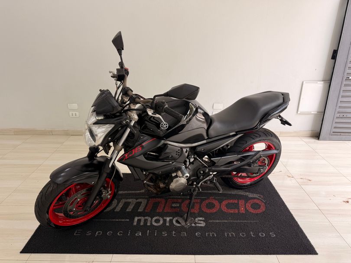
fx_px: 243
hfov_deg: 71.6
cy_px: 132
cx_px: 176
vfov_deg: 56.8
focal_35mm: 24
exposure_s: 1/227
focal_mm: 6.76
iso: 64
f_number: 1.78
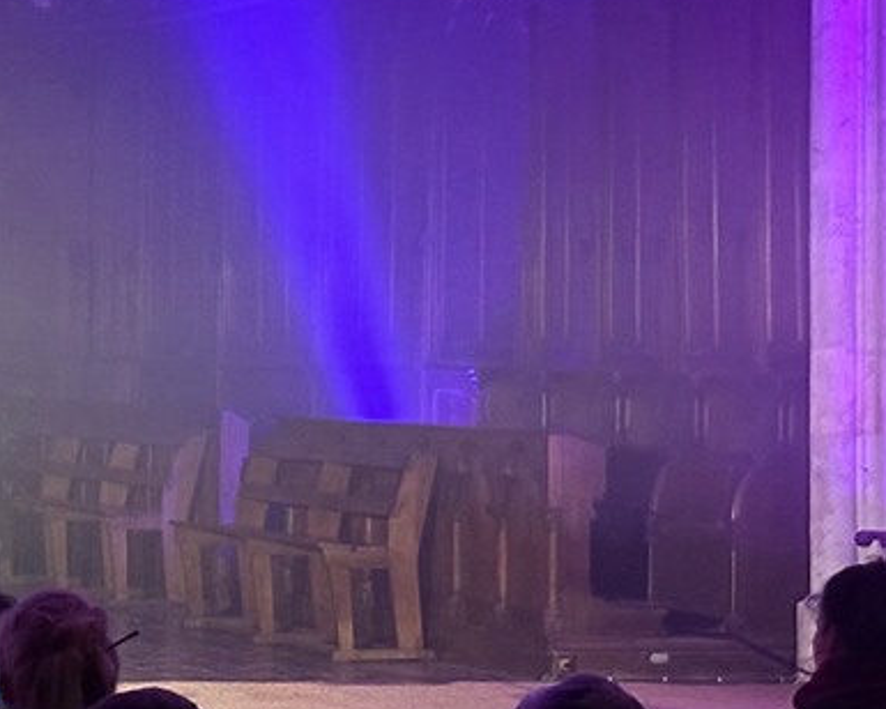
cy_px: 246
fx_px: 3828
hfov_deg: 12.5
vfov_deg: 10.6
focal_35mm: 146
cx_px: -446
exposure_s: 1/30
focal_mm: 6.86
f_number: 1.78
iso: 640
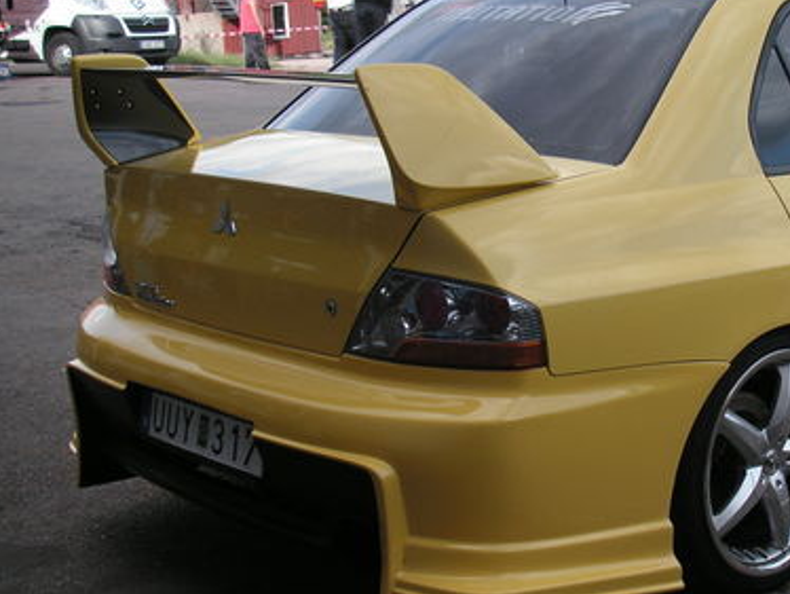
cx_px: 659
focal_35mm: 65
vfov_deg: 22.6
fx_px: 1484
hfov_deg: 29.0
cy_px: 296
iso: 50
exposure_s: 1/180
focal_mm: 6.3
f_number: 3.3
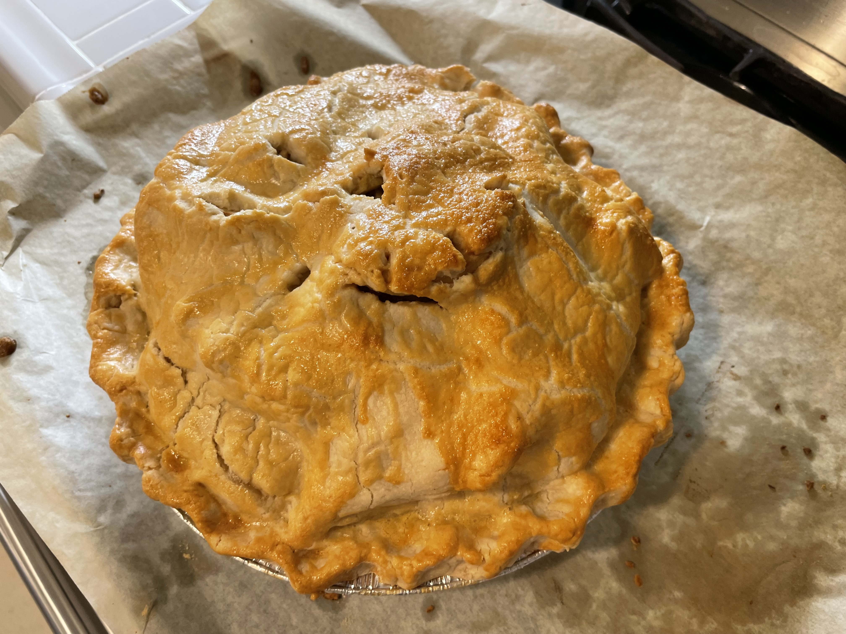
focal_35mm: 26
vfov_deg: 53.1
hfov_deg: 67.3
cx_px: 423
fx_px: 635
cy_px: 317
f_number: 1.6
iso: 80
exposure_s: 1/60
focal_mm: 4.2
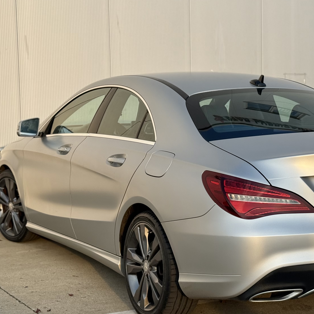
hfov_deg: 22.3
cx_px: 223
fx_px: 790
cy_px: 174
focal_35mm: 77
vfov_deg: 22.5
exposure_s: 1/1429
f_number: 1.78
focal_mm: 6.76
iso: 64
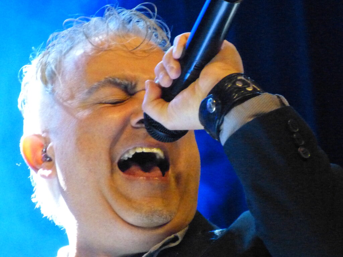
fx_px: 4419
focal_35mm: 446
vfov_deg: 3.3
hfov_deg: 4.4
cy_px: 128
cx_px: 172
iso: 3200
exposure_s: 1/80
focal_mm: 72.8
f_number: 4.2
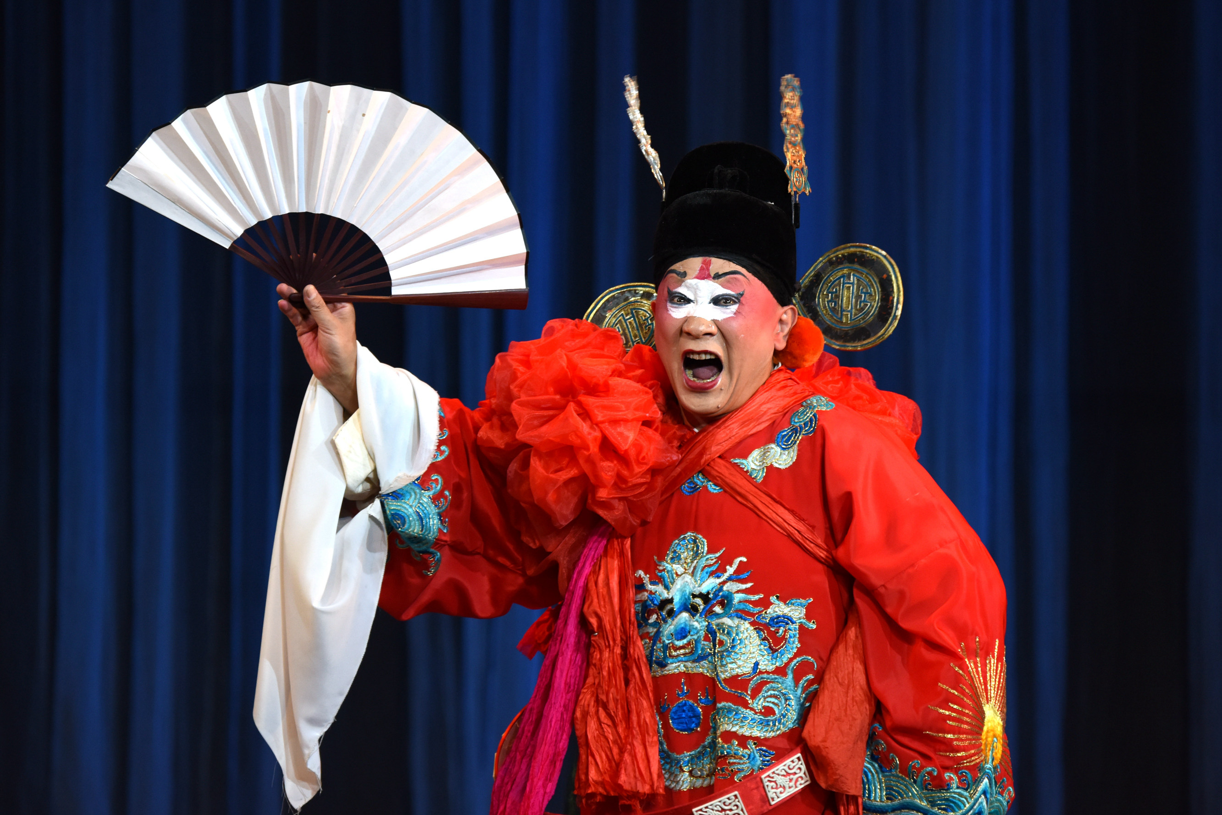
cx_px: 611
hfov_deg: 7.9
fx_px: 8825
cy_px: 408
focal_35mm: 260
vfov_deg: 5.3
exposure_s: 1/250
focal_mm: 260
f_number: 5.6
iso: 1000
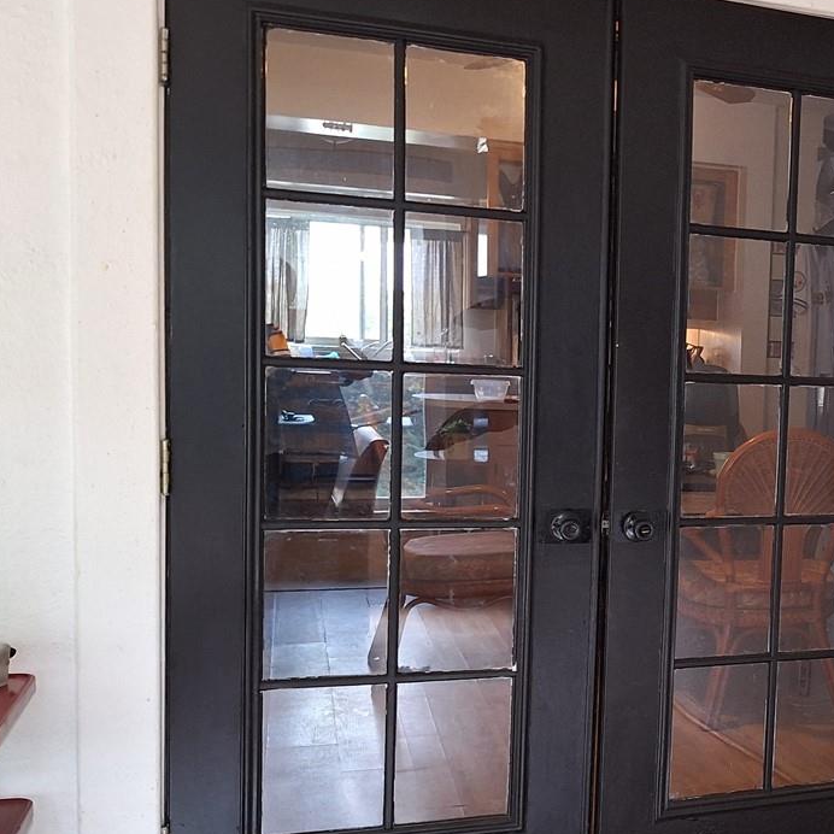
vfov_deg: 36.0
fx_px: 1281
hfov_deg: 32.4
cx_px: 879
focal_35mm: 47
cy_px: 493
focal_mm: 5.54
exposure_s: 1/40
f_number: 1.8
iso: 125
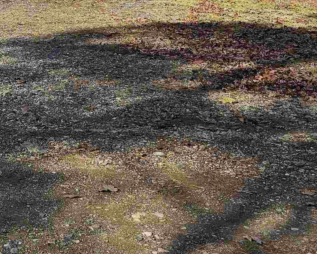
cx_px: -116
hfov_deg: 23.4
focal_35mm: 70
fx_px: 657
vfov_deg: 20.8
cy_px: -23
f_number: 1.7
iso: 10
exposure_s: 1/481
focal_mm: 6.3
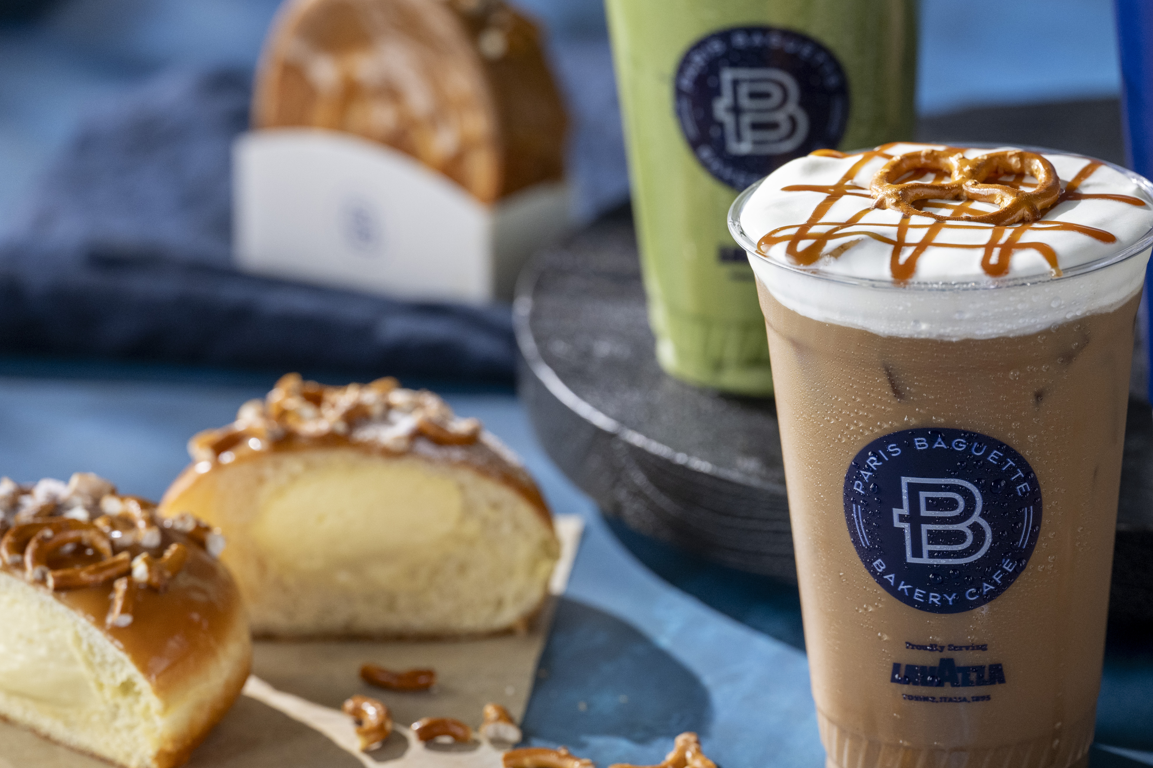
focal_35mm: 164
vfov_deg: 8.4
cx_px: 881
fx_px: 5252
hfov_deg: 12.5
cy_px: 439
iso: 800
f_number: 4.5
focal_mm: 105
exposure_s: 1/80
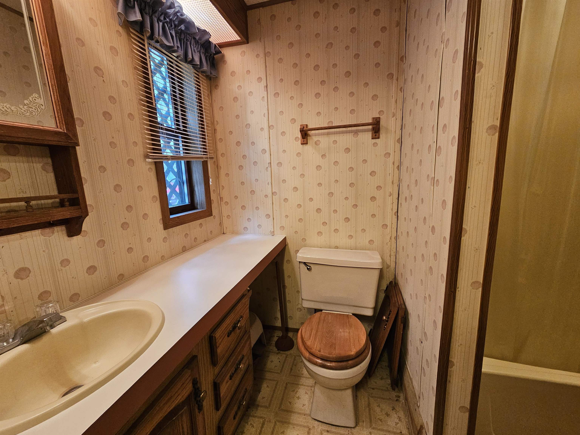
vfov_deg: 89.9
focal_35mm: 13
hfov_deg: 106.2
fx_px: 218
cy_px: 218
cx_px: 290
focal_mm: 2.2
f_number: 2.2
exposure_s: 1/40
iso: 400
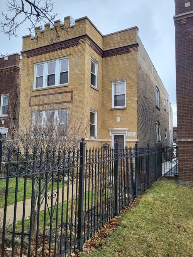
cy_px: 128
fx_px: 193
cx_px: 96
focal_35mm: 26
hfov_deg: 53.0
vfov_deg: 67.3
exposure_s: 1/876
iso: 50
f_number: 1.8
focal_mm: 4.25
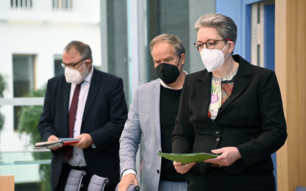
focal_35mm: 185
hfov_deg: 11.3
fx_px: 1542
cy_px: 101
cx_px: 152
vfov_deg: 7.1
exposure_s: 1/400
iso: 4000
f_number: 5.6
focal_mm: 180
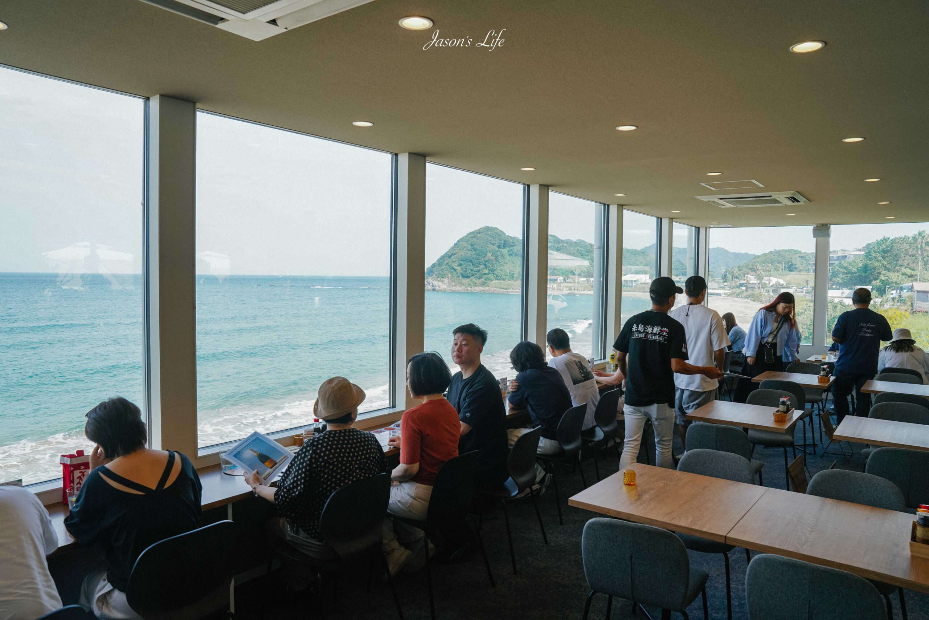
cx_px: 464
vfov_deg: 53.1
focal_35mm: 24
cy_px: 310
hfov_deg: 73.7
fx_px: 619
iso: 100
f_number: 5.6
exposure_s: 1/125
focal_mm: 24
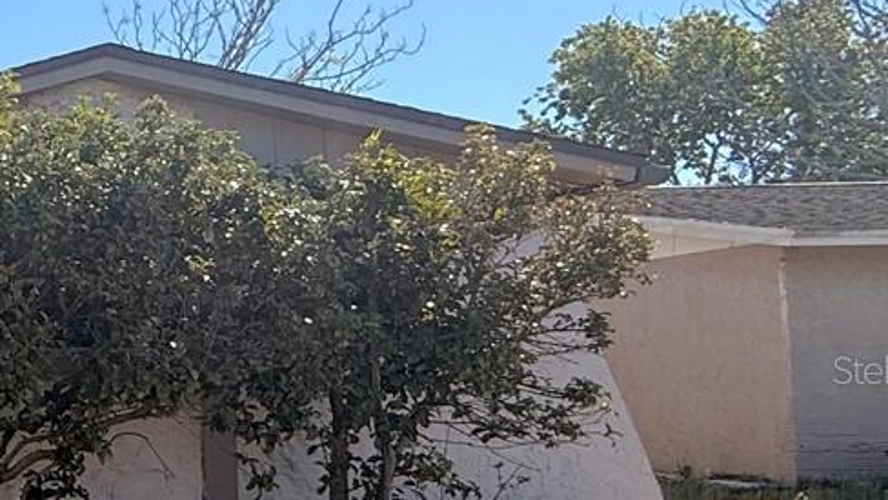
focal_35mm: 50
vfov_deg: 23.8
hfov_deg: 27.7
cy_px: 369
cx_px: -451
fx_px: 1178
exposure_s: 1/1312
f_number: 2.2
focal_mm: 2.22
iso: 50
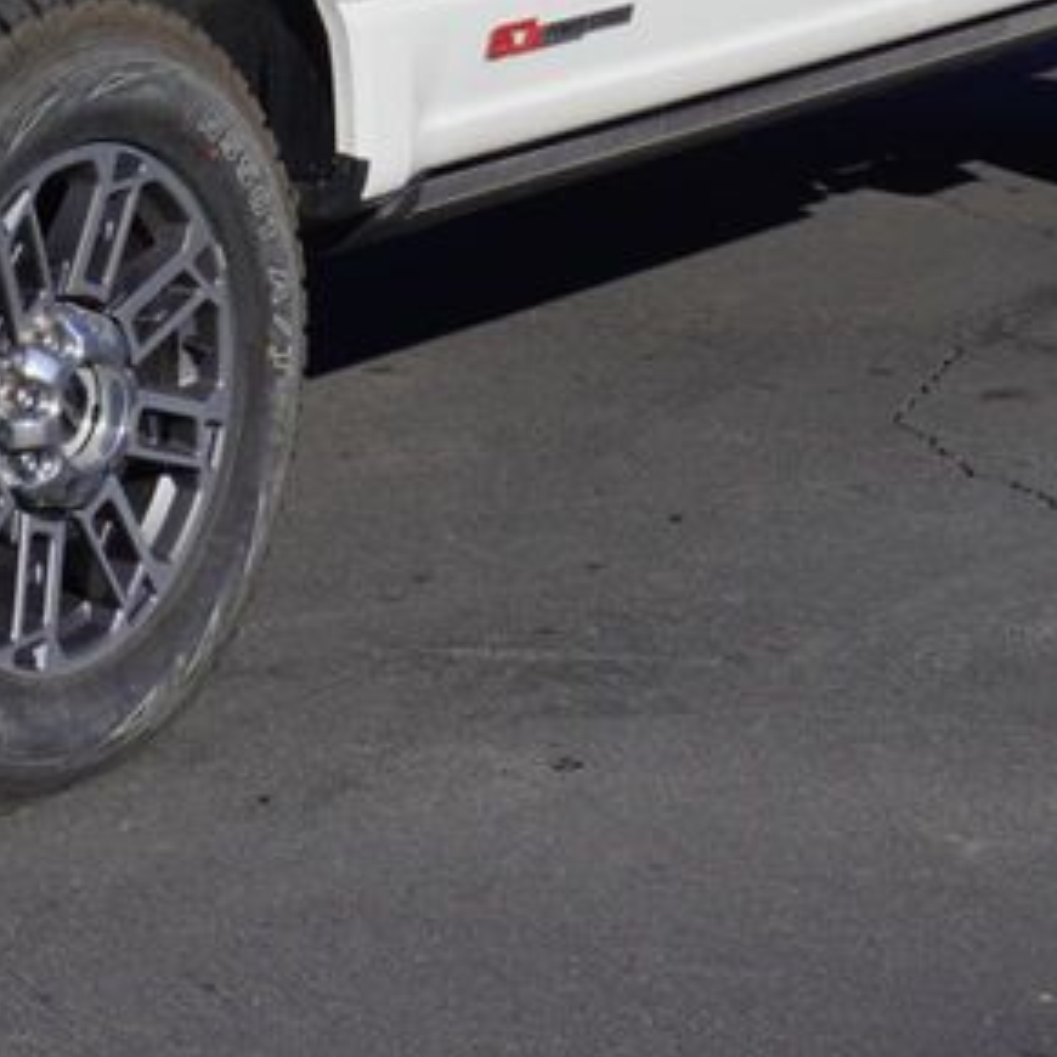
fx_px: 4353
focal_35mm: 126
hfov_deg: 13.6
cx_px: -18
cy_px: -109
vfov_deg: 13.6
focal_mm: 28
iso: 100
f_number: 11
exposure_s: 1/320
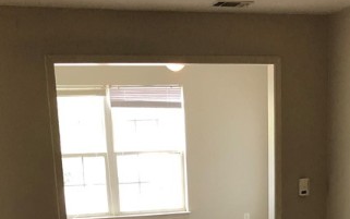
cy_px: 316
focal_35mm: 71
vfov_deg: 16.9
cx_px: 209
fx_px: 678
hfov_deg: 28.9
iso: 40
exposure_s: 1/30
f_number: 1.8
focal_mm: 3.99
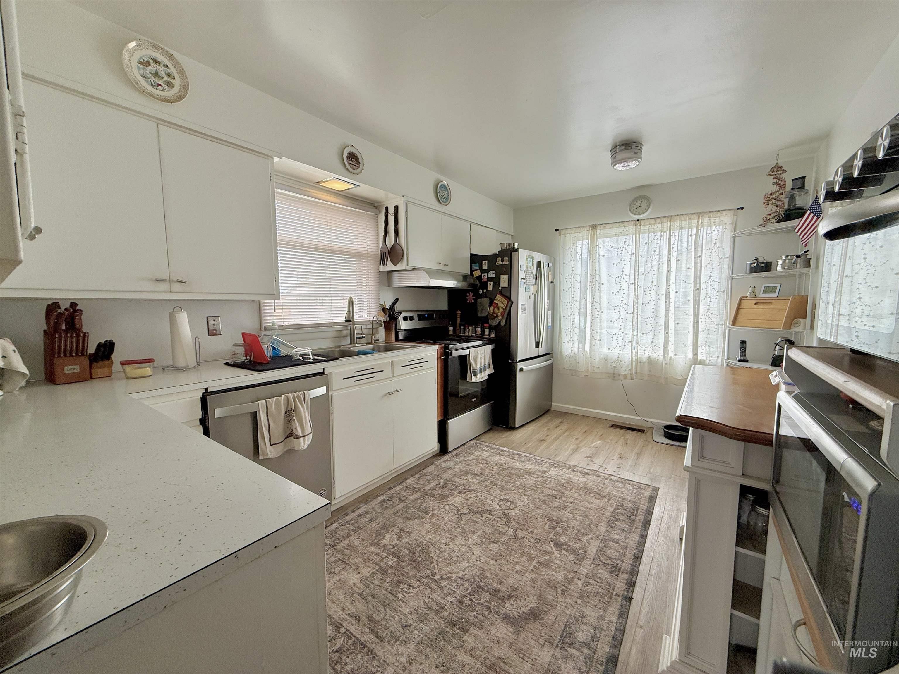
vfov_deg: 85.7
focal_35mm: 14
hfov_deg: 102.1
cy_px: 337
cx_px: 450
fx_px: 364
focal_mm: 2.22
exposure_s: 1/99
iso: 64
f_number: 2.2
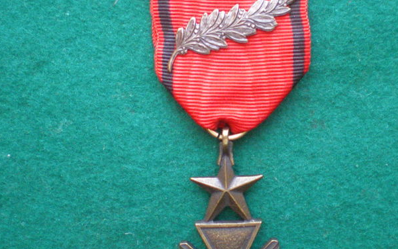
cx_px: 243
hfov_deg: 30.5
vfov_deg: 19.4
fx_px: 727
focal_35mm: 67
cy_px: 128
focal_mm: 6.3
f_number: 3.1
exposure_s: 1/25
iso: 400
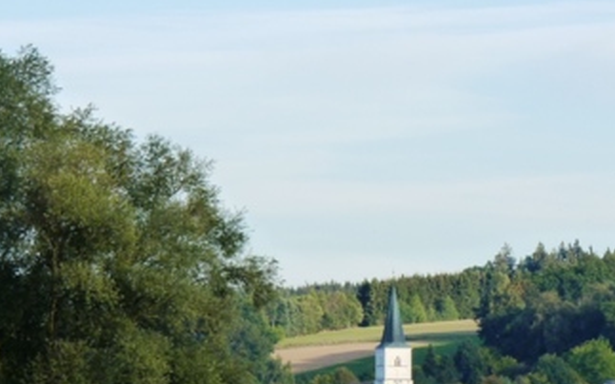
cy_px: 325
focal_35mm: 370
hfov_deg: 5.7
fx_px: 6203
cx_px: 544
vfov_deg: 3.6
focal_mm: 34.2
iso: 125
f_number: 5.6
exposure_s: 1/250
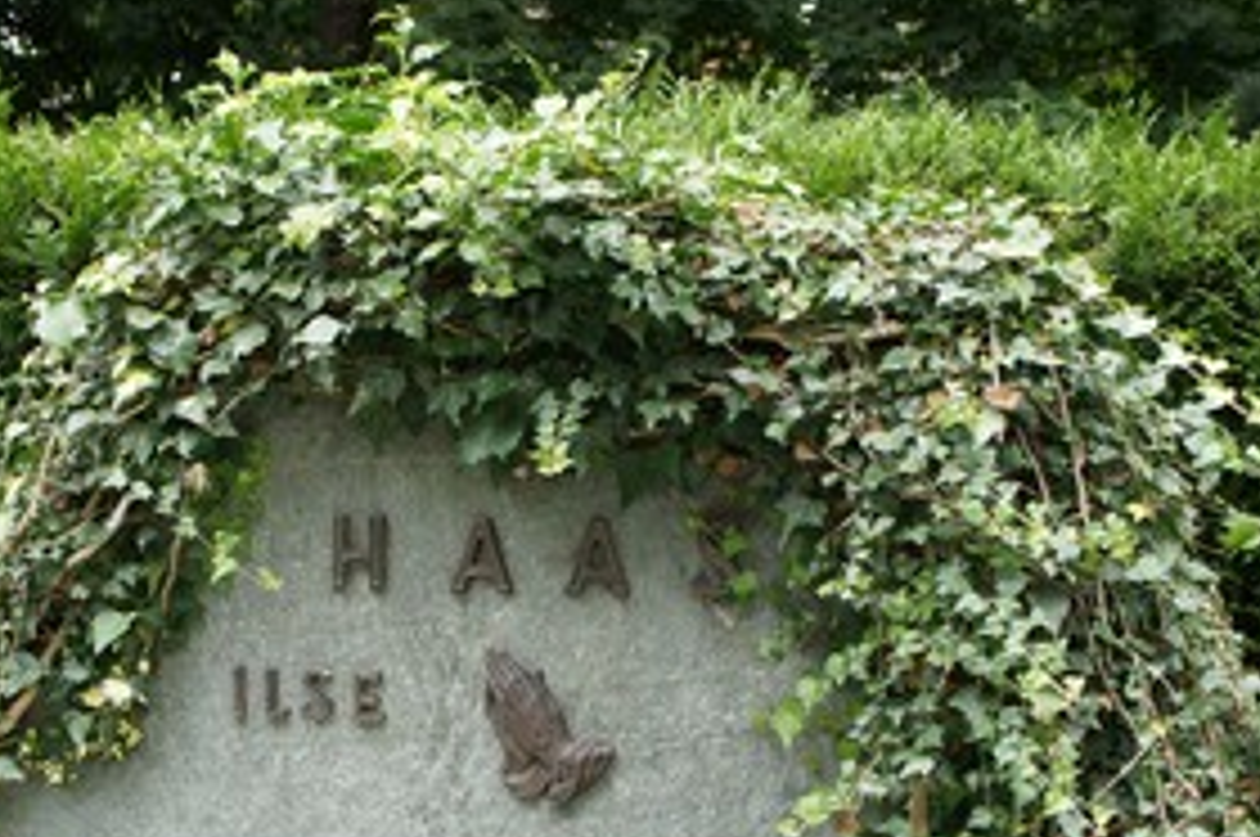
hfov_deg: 38.3
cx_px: 549
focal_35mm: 52
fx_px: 1812
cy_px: 657
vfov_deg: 25.6
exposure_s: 1/100
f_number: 5.6
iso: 250
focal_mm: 21
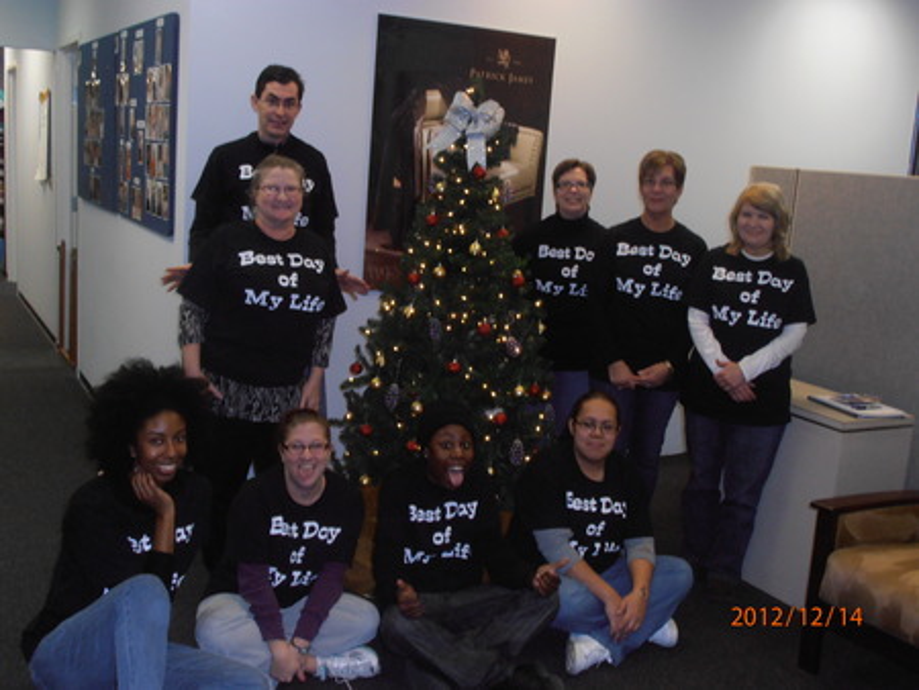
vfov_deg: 32.9
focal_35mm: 44
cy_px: 345
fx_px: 1169
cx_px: 460
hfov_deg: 42.9
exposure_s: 1/40
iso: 160
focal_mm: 7.87
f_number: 4.2
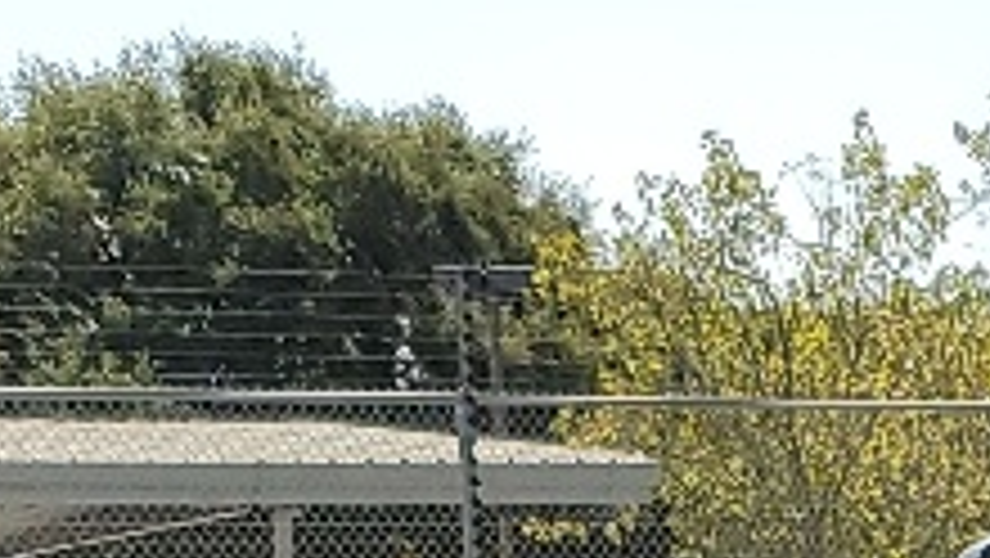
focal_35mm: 206
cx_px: 1296
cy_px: 2007
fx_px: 5410
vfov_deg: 5.4
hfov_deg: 10.2
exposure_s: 1/3333
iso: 50
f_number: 1.5
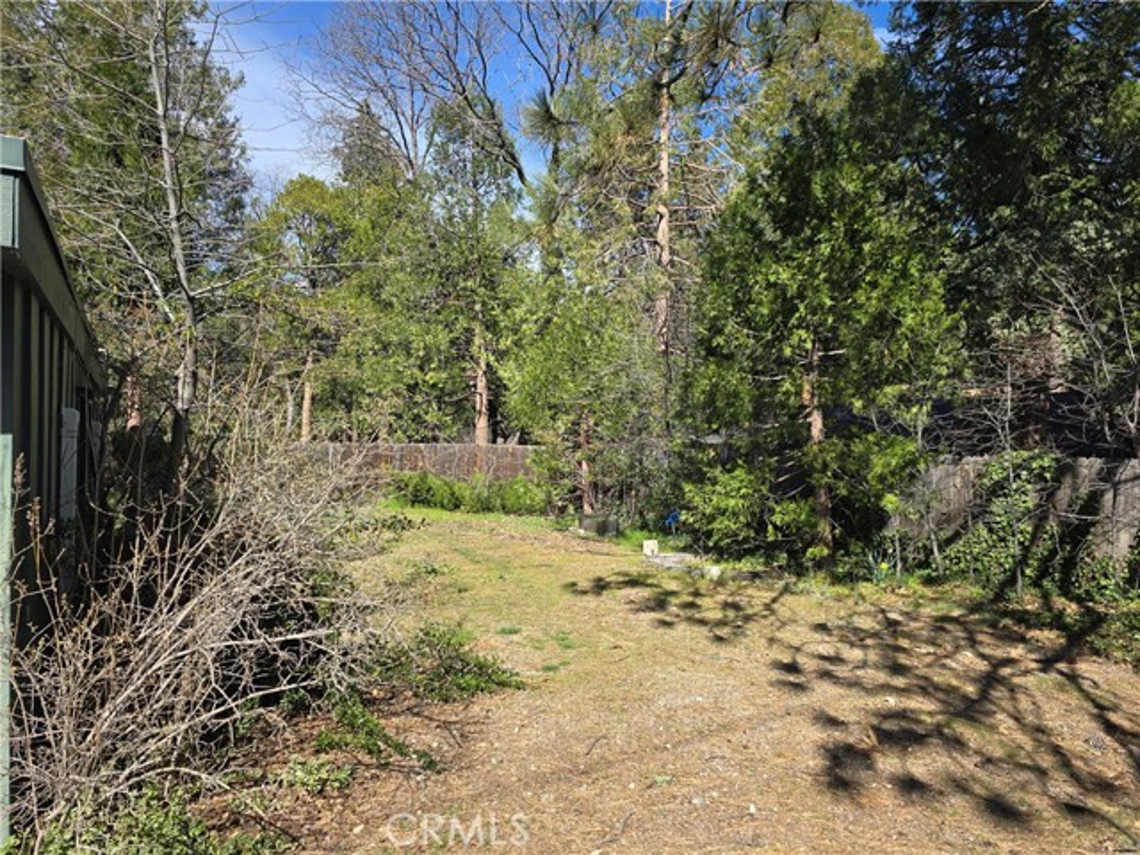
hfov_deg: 73.9
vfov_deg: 58.9
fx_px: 757
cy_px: 428
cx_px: 570
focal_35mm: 23
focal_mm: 6.3
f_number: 1.7
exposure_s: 1/508
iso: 12
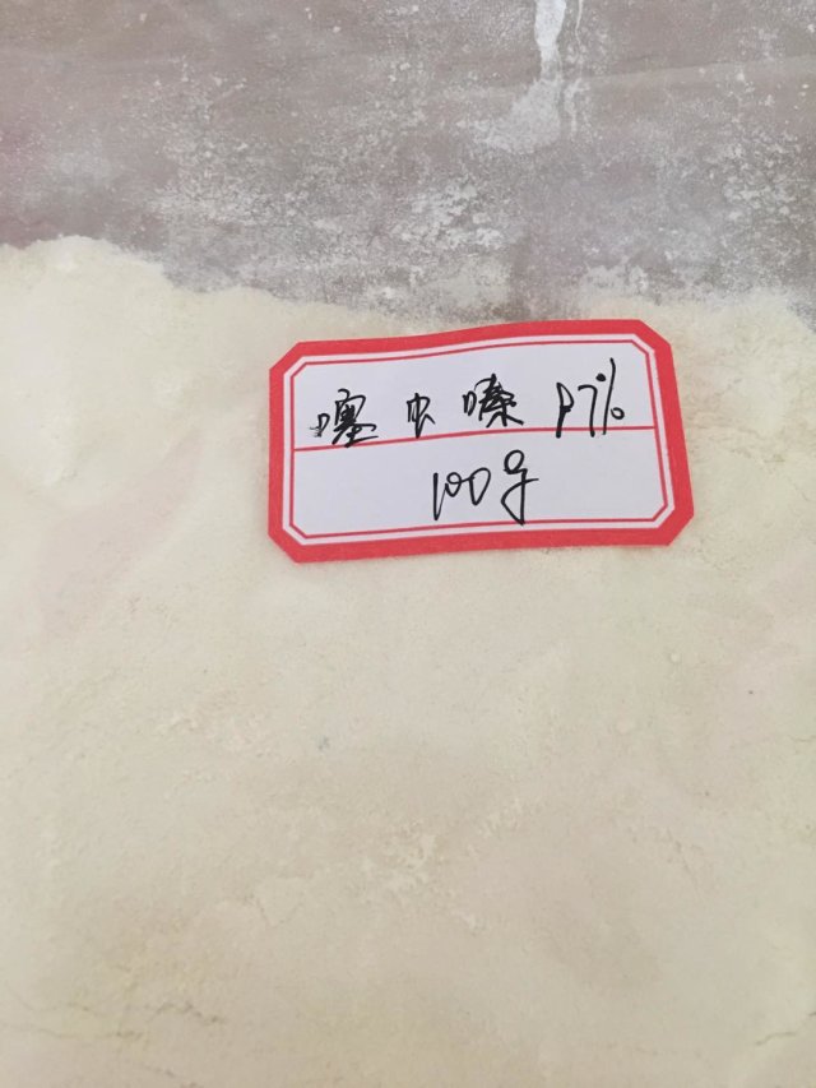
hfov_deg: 48.2
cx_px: 408
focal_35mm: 29
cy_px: 544
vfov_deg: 61.7
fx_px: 911
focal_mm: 4.15
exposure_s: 1/17
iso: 125
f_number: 2.2
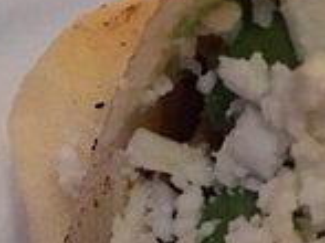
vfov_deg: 9.7
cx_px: 413
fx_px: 1388
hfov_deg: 12.9
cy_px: 377
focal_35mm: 148
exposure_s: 1/15
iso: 640
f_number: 2.2
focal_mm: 4.15
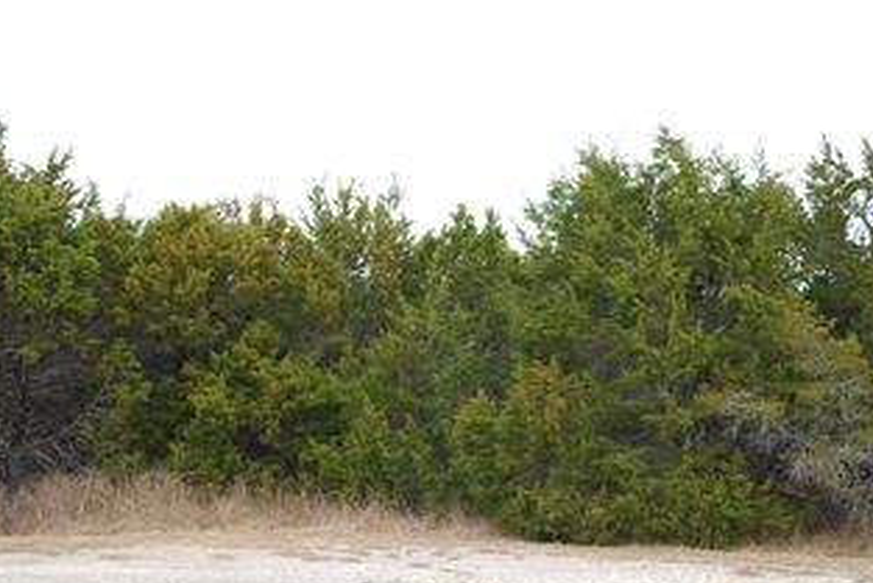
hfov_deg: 41.0
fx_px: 1164
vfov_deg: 28.0
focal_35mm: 48
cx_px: 485
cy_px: 375
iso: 100
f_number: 3.8
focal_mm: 20
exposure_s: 1/200
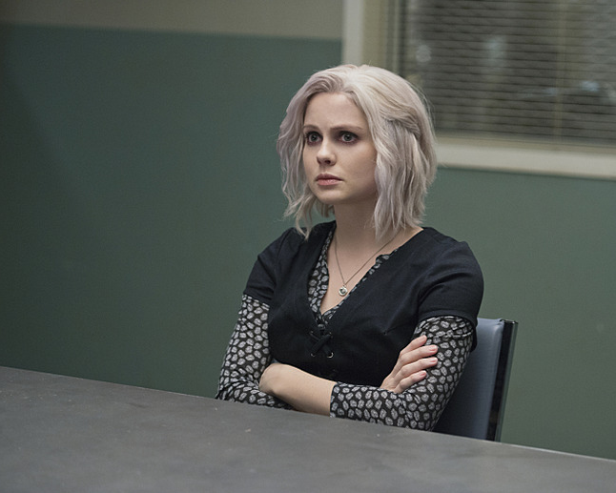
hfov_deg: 18.8
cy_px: 247
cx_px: 363
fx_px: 1860
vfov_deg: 15.1
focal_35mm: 102
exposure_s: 1/100
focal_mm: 90
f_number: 2.8
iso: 3200
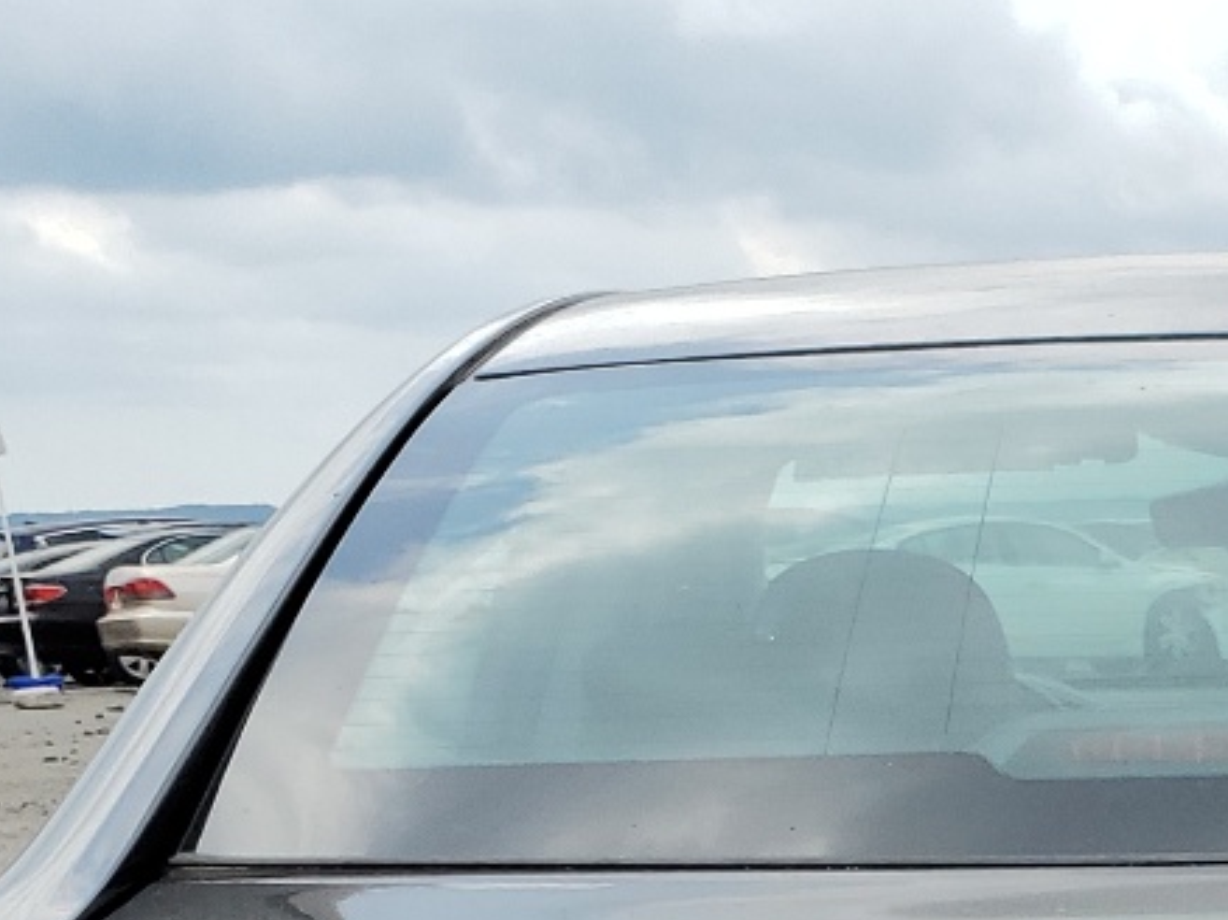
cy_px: 1565
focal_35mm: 95
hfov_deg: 19.8
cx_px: 1351
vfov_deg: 14.1
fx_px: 3368
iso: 50
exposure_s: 1/2500
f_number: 1.5
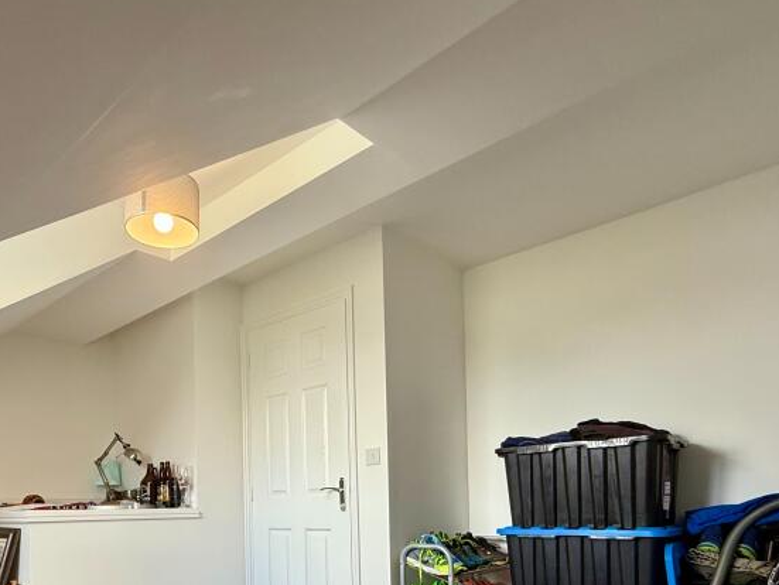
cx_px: 291
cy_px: 502
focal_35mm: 26
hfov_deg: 66.2
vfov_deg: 48.7
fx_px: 585
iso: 100
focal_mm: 2.22
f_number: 2.2
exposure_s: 1/99
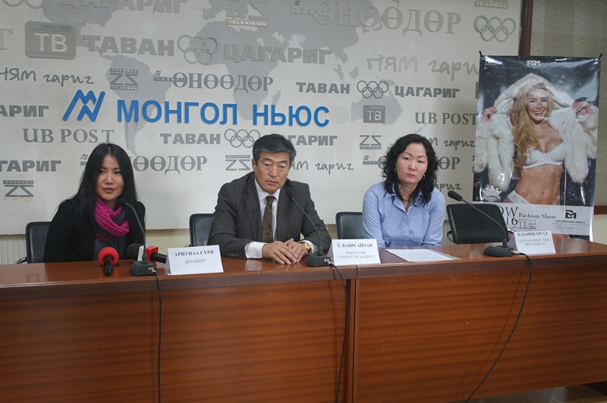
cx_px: 304
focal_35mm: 43
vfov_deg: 31.1
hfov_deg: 45.5
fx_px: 724
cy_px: 202
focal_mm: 28
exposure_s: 1/20
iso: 400
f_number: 4
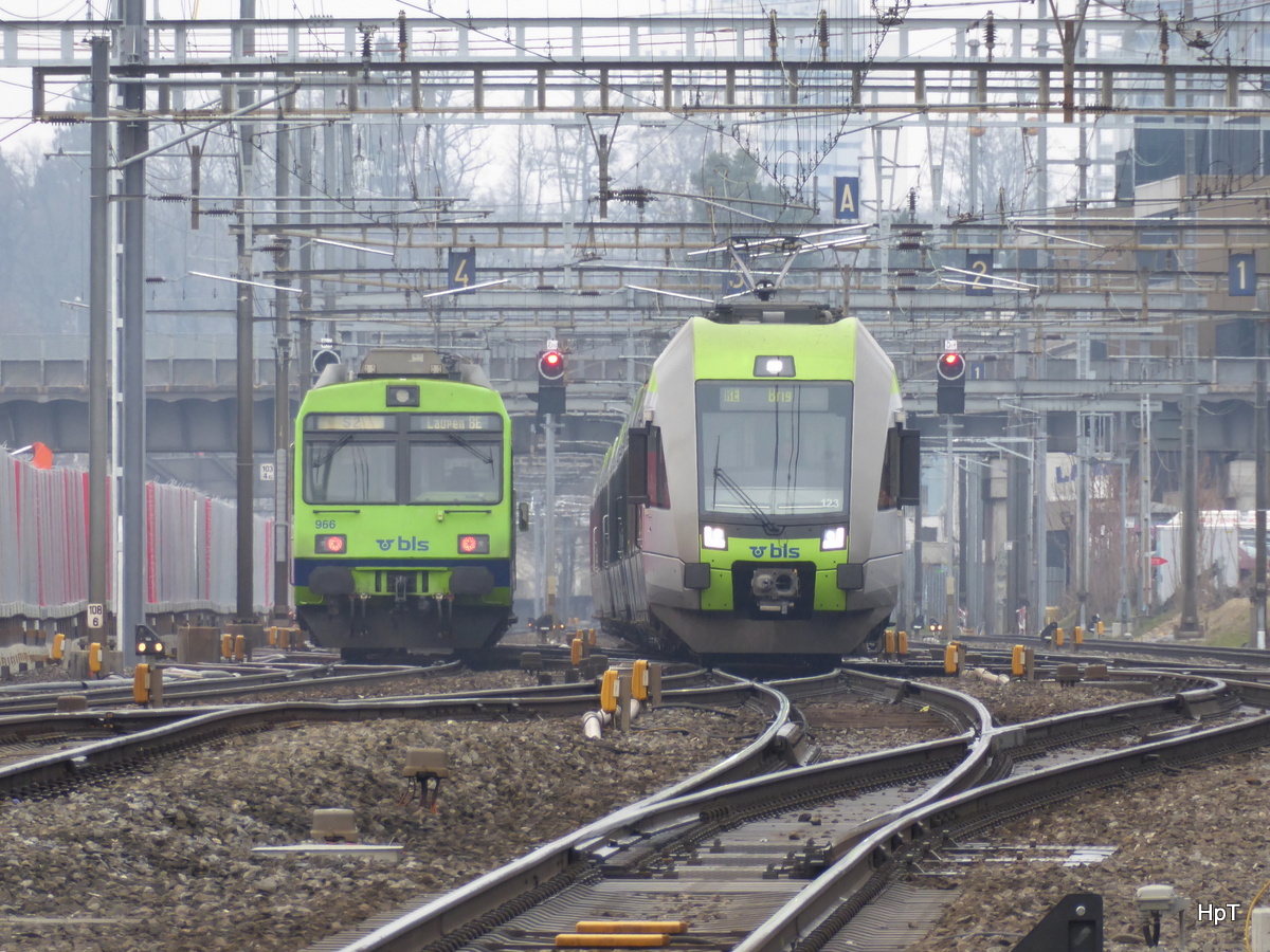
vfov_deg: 1.9
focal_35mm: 800
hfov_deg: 2.5
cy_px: 476
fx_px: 29351
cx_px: 635
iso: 200
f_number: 6.4
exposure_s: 1/125
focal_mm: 129
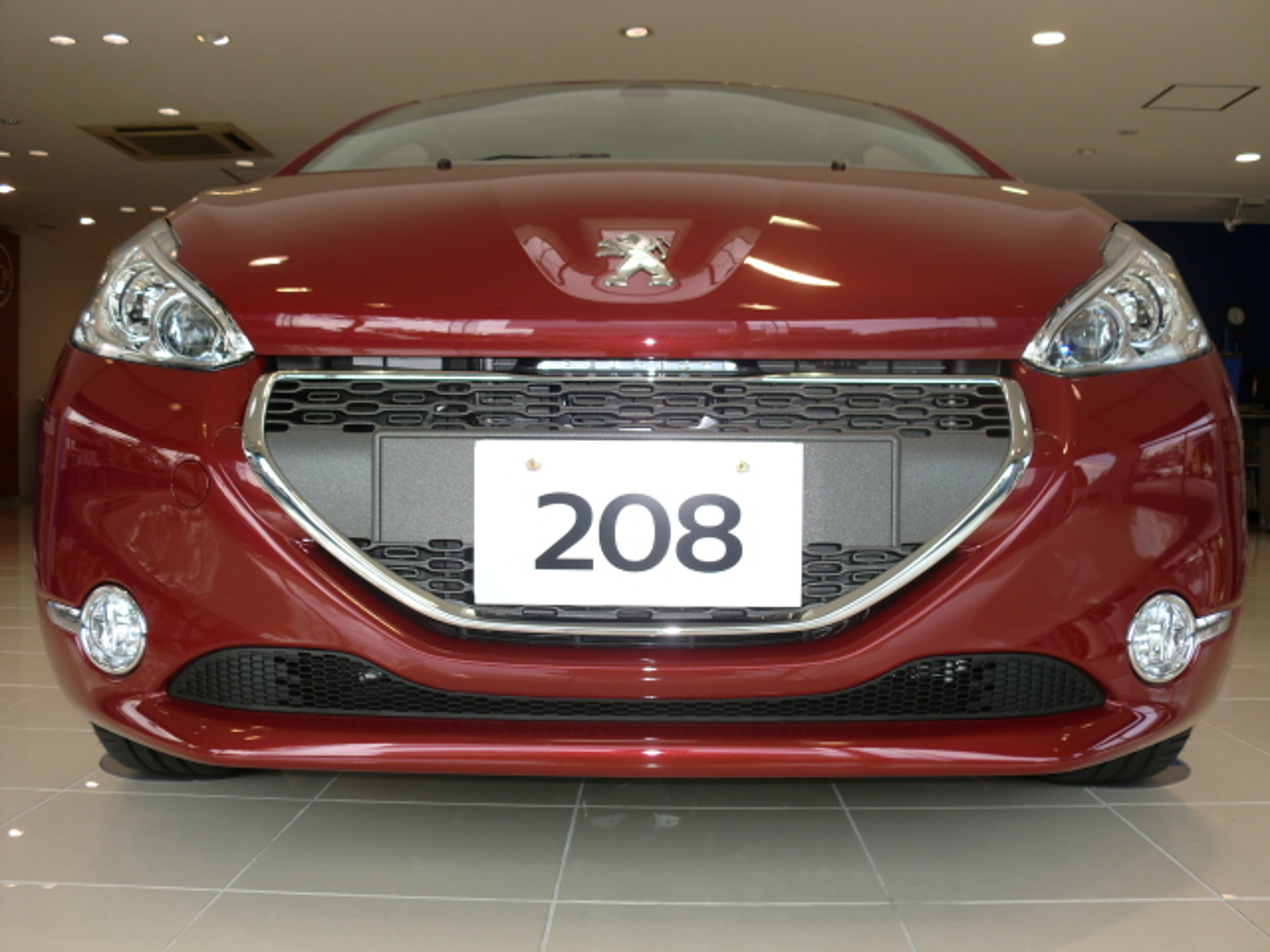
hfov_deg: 52.6
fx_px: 1284
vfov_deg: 40.7
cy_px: 476
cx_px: 635
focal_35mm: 35
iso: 64
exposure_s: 1/200
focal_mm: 6.3
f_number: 3.1
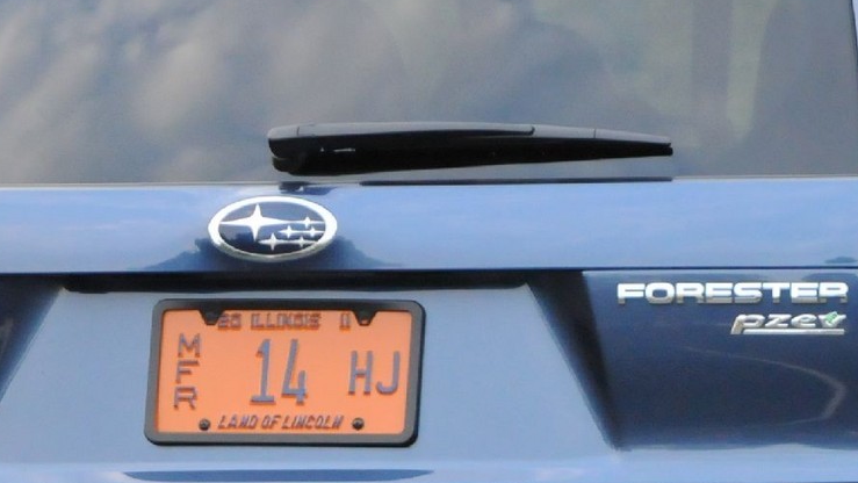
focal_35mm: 637
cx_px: 785
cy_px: 415
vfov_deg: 1.9
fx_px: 14495
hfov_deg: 3.4
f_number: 5.6
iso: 2000
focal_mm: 120
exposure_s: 1/400
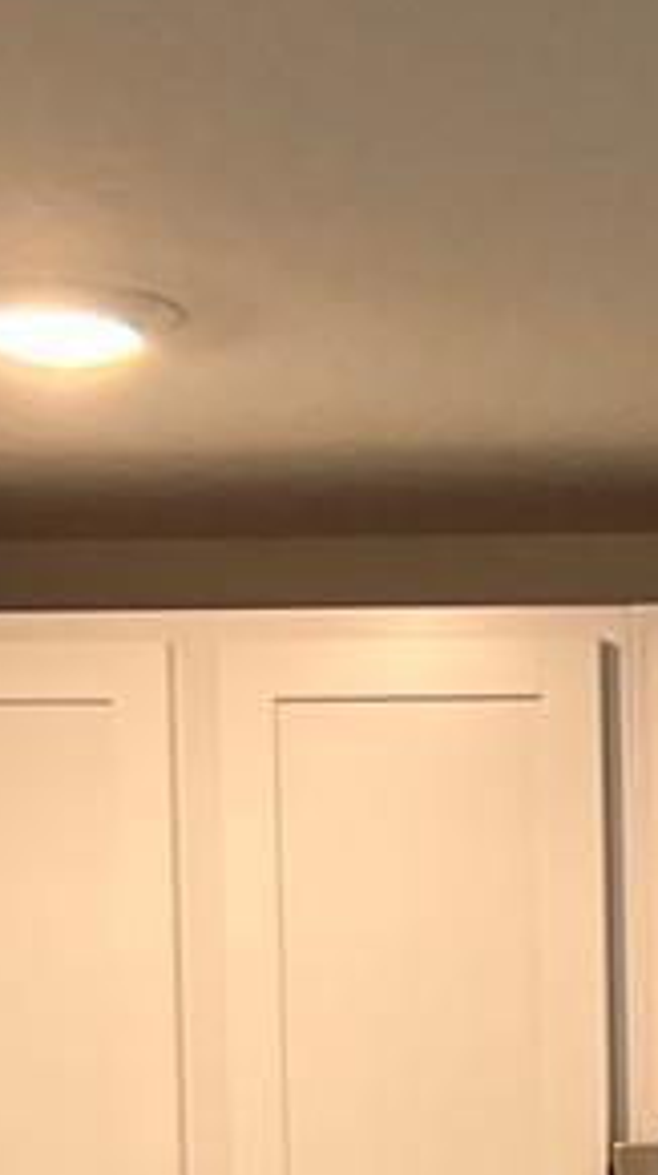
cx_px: 1195
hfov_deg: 7.5
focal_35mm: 156
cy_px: 2079
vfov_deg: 12.6
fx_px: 4854
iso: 100
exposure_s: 1/120
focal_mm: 5.7
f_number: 1.5
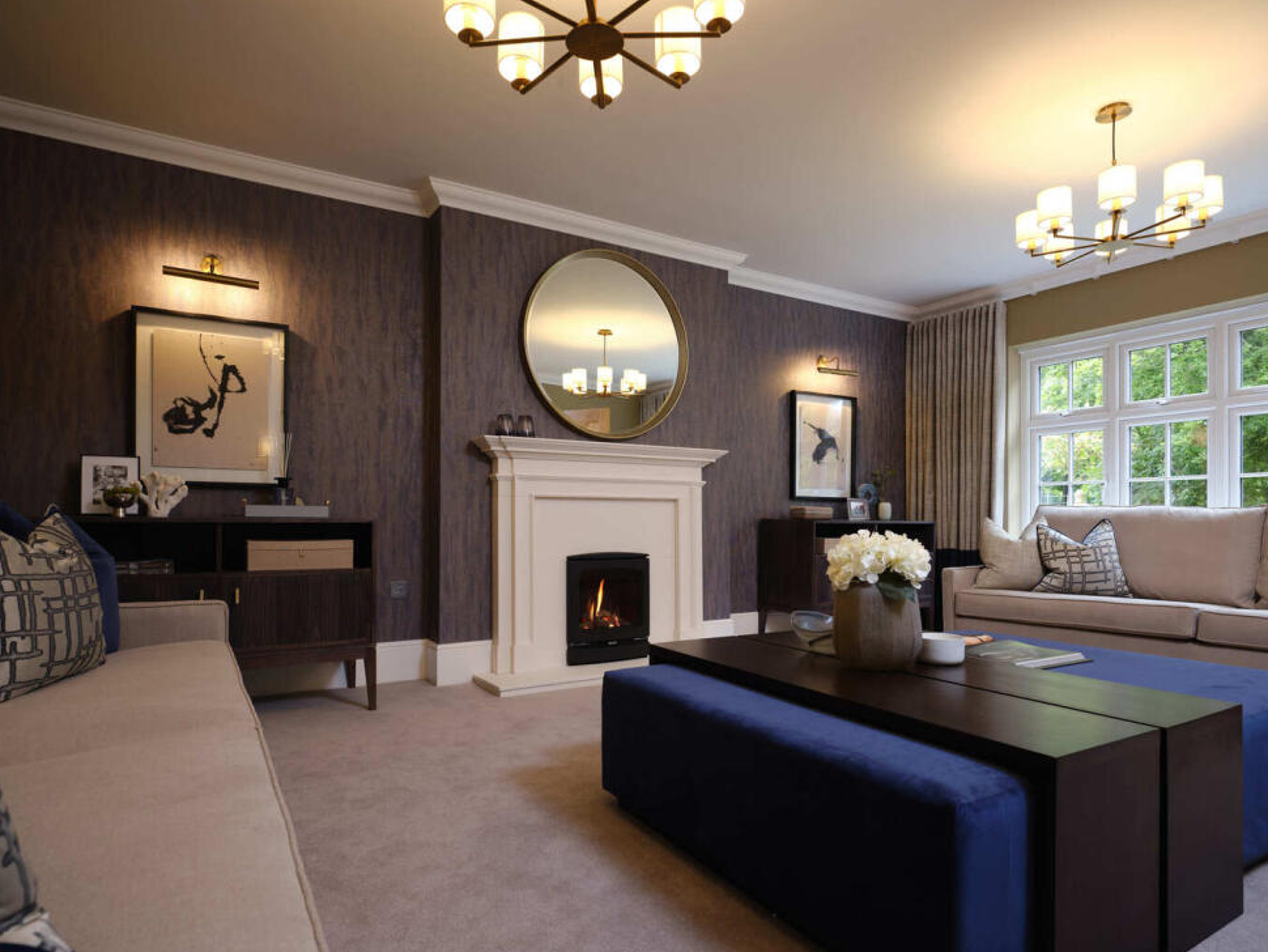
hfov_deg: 84.6
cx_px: 642
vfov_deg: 68.7
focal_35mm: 19
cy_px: 490
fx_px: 696
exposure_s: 1/6
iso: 250
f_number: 8
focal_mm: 23
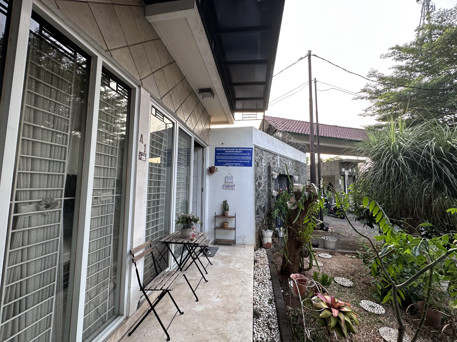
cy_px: 171
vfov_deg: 85.7
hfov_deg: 102.1
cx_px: 228
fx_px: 185
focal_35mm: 14
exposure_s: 1/99
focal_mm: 2.22
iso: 64
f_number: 2.2
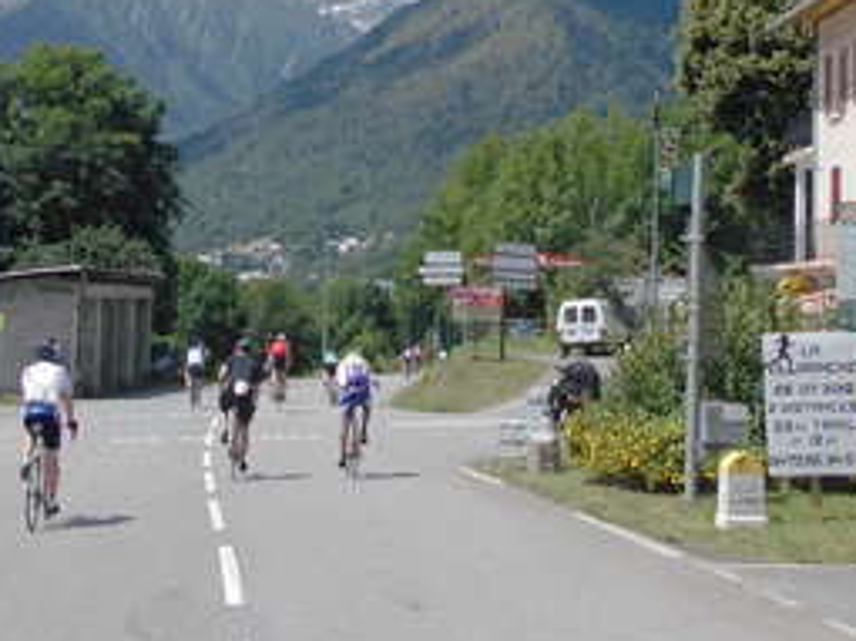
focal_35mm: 66
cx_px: 379
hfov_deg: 29.4
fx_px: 1631
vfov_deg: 22.0
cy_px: 148
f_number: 5.4
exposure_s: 1/640
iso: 80
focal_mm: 4
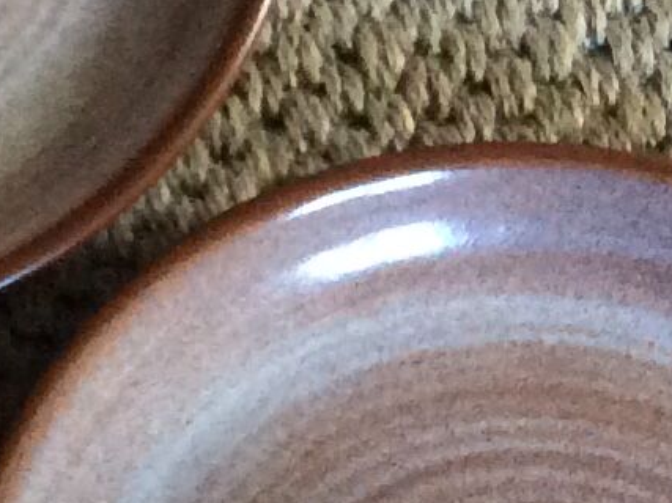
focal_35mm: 194
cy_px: 6
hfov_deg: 9.8
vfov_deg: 7.6
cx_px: -397
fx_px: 3765
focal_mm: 3.3
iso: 200
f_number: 2.4
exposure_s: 1/25
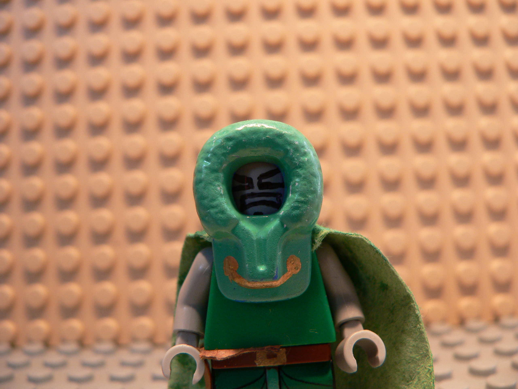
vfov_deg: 39.7
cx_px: 259
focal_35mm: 36
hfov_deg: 51.4
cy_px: 194
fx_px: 539
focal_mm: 6
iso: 150
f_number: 2.8
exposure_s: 1/60
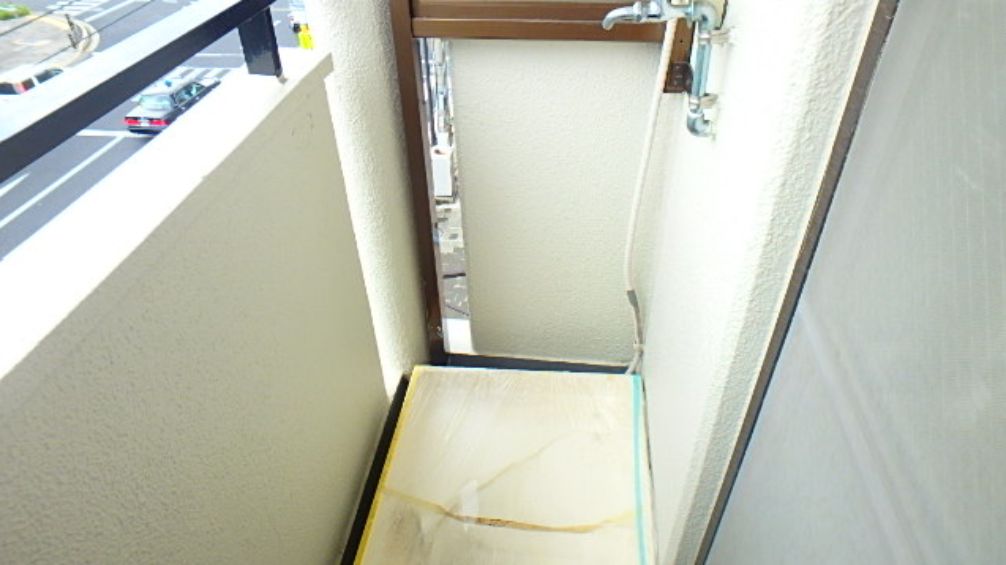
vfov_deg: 49.4
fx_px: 613
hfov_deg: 78.7
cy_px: 303
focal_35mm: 23
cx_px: 504
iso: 125
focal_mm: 3.7
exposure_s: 1/200
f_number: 3.5
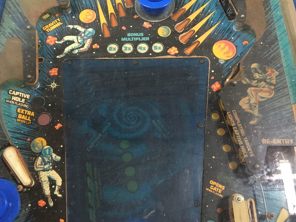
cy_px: 102
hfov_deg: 55.3
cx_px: 140
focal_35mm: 33
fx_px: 282
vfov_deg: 42.9
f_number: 2.2
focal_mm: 4.15
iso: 200
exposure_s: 1/15
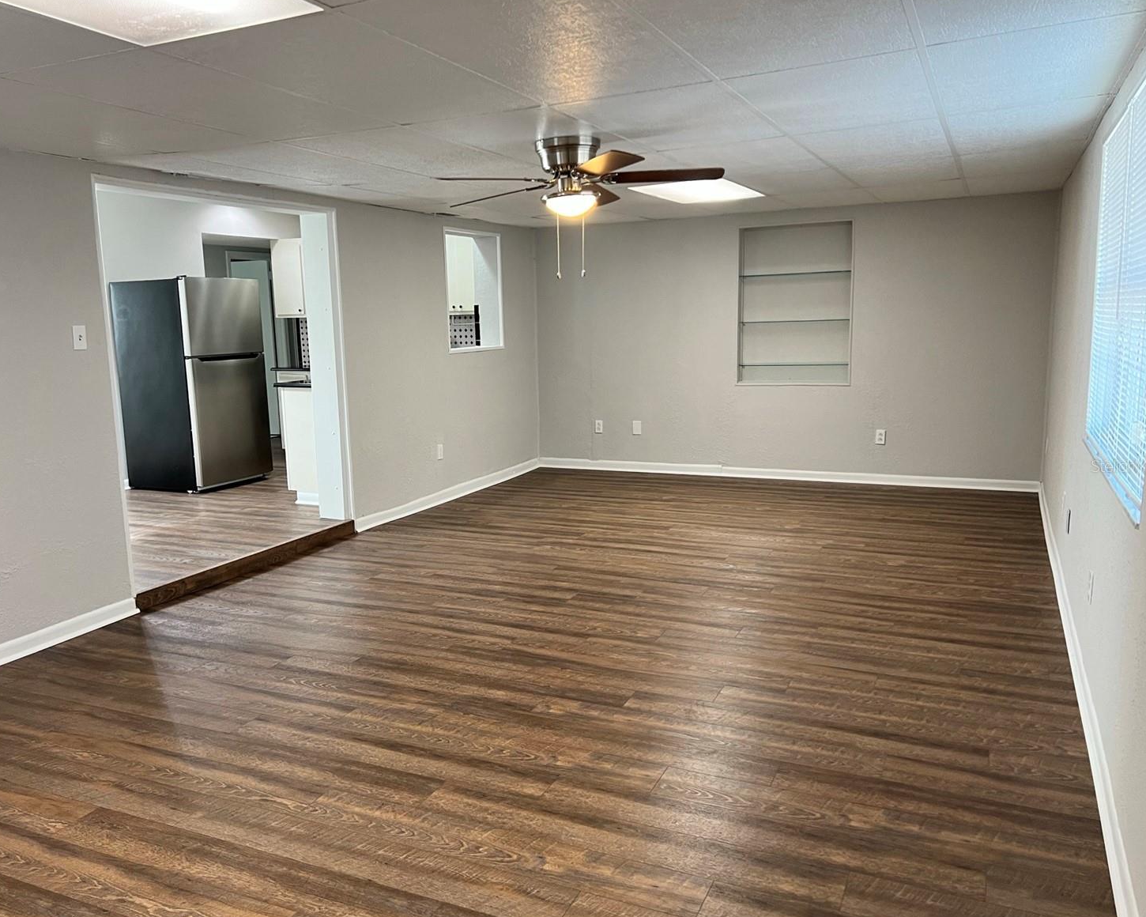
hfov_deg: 62.1
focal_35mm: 28
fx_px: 950
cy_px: 466
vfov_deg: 51.5
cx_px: 533
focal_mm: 5.7
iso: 100
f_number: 1.5
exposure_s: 1/60
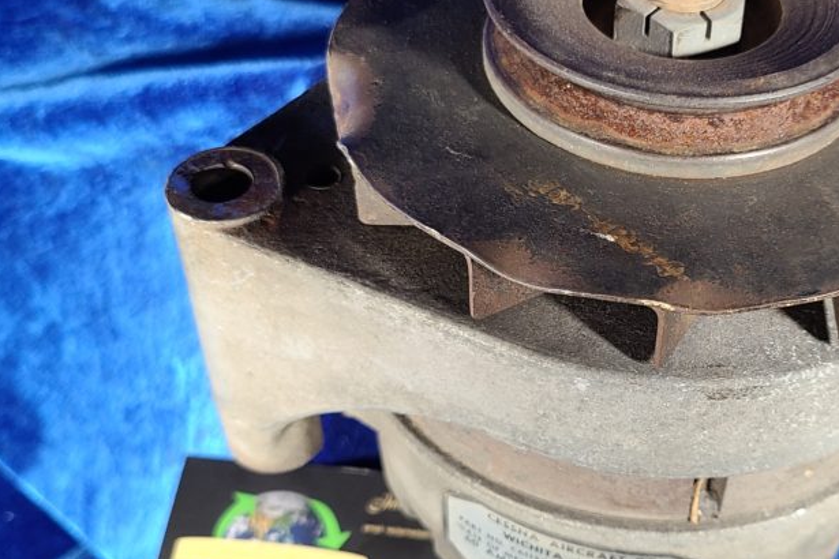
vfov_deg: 29.9
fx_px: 1049
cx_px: 603
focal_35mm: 45
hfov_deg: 42.6
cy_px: 292
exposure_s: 1/40
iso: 250
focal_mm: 5.4
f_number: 1.8
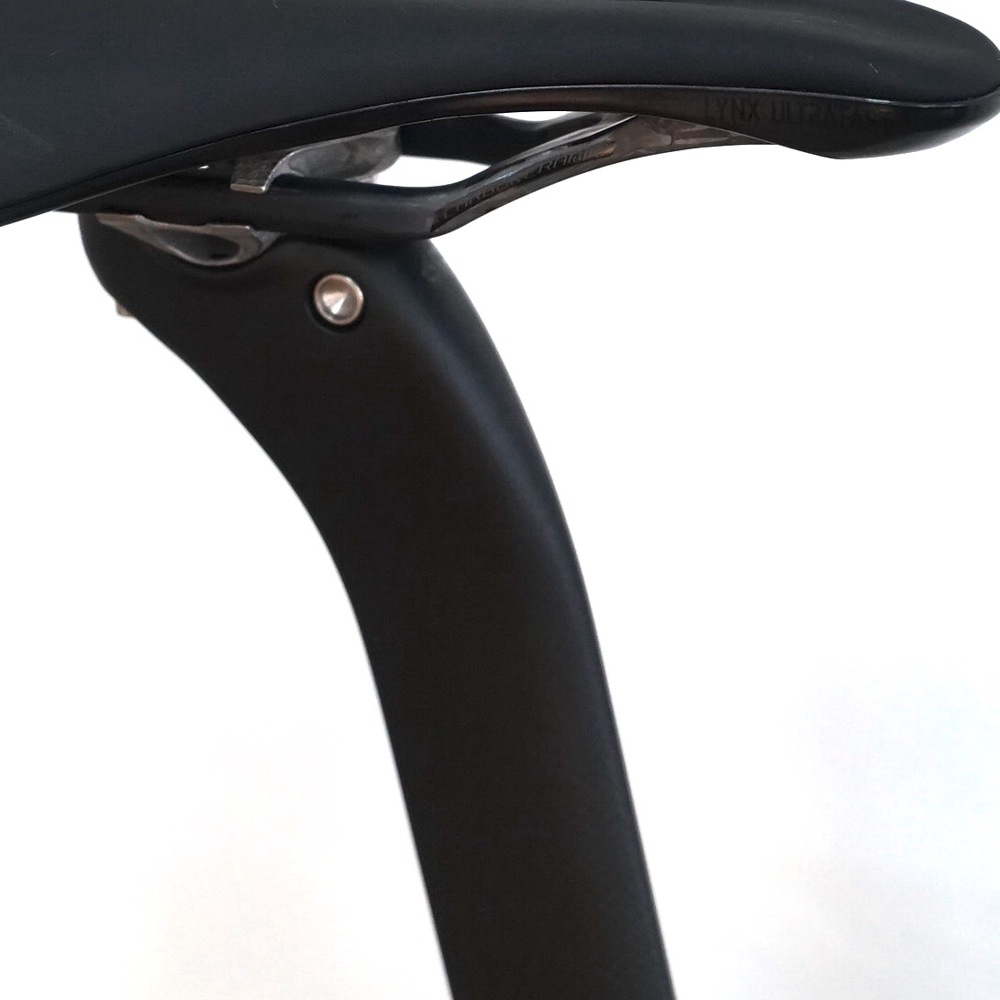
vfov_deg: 16.3
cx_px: 126
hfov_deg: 16.1
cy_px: 575
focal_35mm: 107
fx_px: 3497
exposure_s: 1/160
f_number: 4.5
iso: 1000
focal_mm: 46
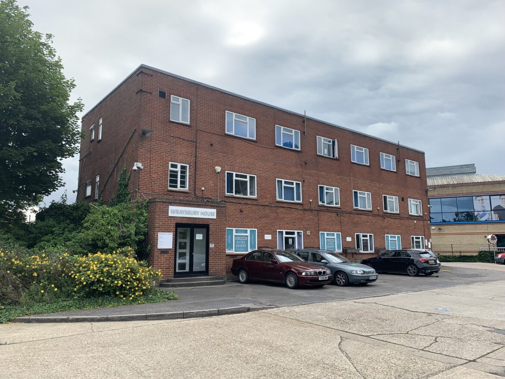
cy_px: 190
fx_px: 379
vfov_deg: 53.1
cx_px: 252
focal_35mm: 26
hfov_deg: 67.3
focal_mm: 4.25
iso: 25
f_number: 1.8
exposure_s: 1/570
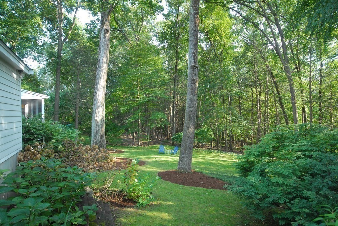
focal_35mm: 24
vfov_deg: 53.2
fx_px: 226
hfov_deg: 73.7
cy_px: 113
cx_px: 169
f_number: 5
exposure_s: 1/60
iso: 400
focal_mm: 16
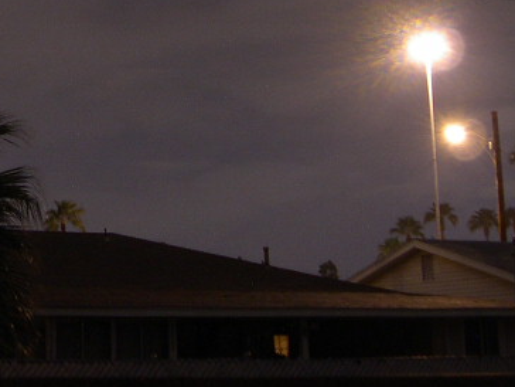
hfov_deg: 17.4
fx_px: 1592
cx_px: -136
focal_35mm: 107
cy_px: -119
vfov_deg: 13.3
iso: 100
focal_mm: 8
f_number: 2.8
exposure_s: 8
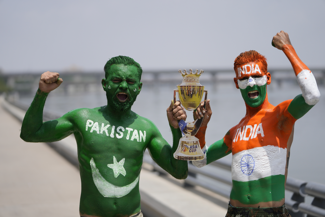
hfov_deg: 20.4
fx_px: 903
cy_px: 108
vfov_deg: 13.7
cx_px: 162
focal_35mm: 100
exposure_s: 1/5000
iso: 200
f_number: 2.8
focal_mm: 100
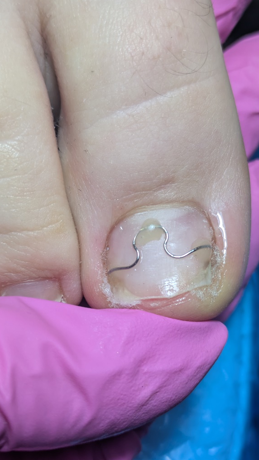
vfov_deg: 37.2
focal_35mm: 56
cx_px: 151
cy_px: 229
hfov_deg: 21.4
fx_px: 683
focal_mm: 5.43
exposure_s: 1/270
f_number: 1.89
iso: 68
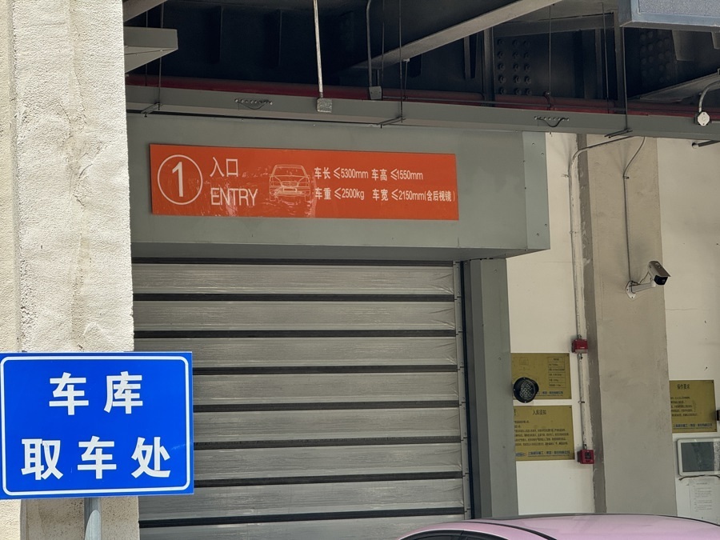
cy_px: 270
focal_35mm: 120
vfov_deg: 12.3
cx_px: 360
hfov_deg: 16.4
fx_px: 2496
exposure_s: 1/363
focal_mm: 15.66
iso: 50
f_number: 2.8
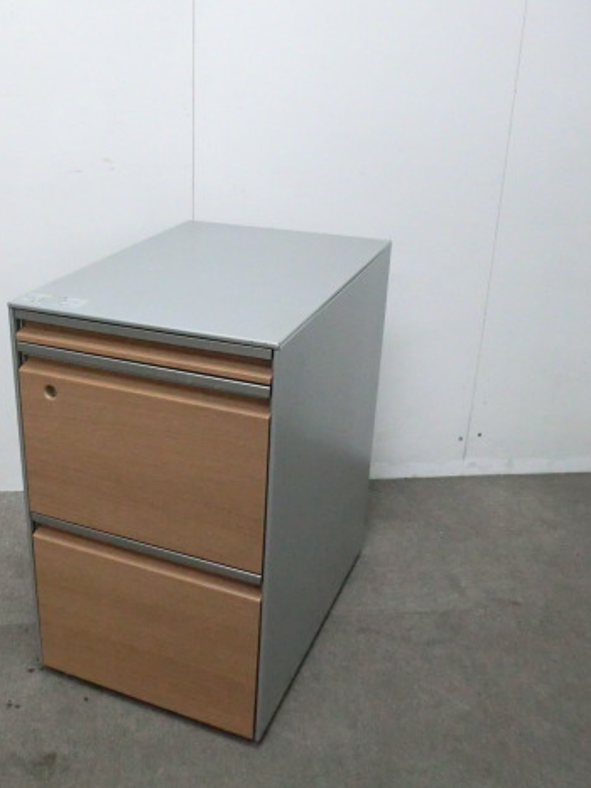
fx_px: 843
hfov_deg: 37.9
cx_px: 165
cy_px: 391
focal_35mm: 37
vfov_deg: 50.1
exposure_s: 1/60
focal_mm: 4.9
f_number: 3.2
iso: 500
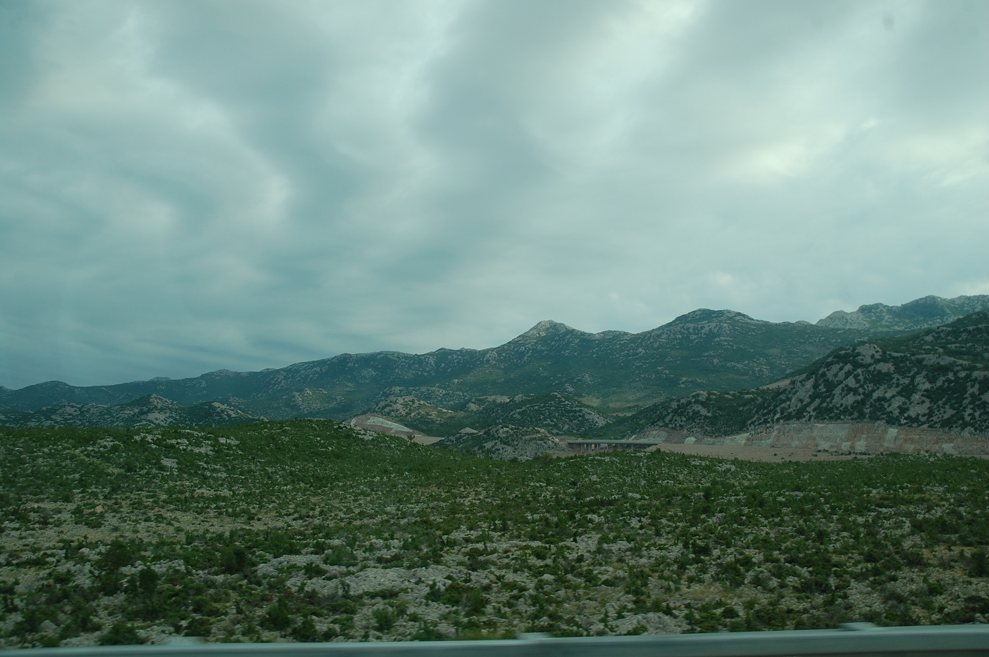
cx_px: 494
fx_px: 988
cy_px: 328
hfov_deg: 53.2
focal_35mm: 36
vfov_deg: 36.8
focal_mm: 24
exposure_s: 1/200
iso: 200
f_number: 7.1
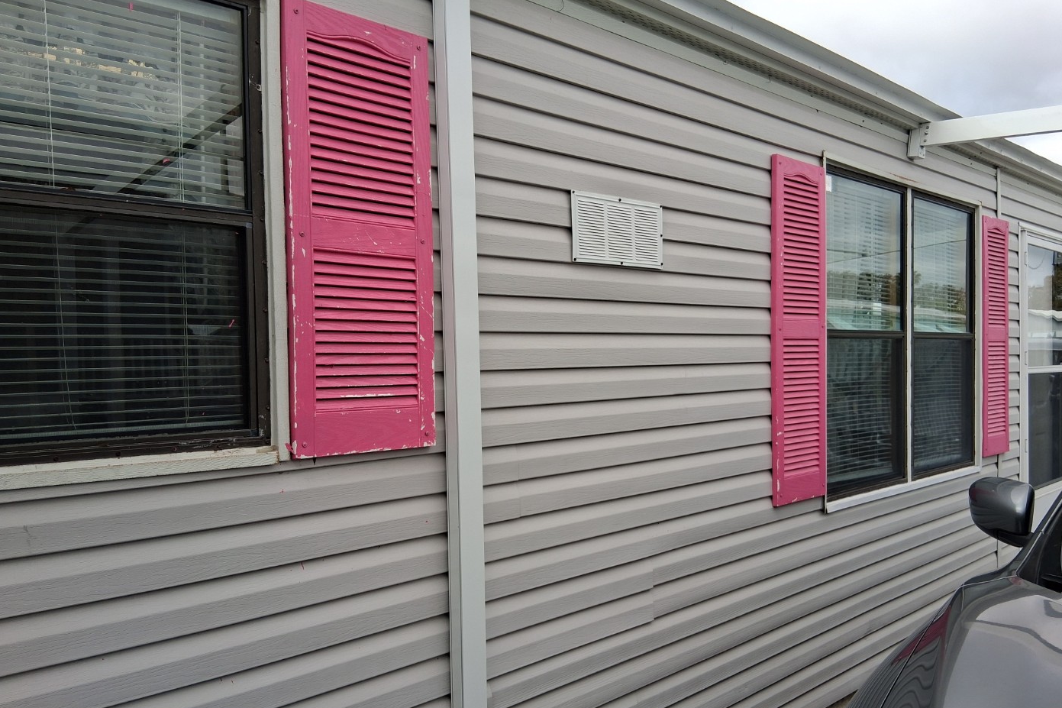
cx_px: 548
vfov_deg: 46.3
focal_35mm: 28
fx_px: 826
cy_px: 386
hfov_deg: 65.5
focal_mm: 3.98
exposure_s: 1/361
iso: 25
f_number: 1.8
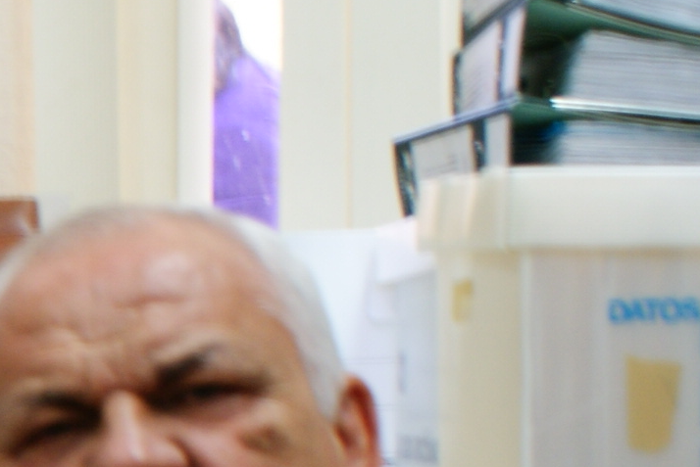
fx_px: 2841
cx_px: -271
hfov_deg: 13.4
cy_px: 667
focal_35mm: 146
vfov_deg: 9.2
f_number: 5.6
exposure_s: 1/4
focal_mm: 24
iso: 200
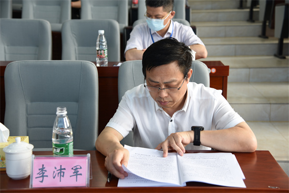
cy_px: 96
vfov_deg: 24.6
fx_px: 442
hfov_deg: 36.2
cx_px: 144
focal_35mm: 55
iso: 64
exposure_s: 1/13
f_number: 4
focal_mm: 55
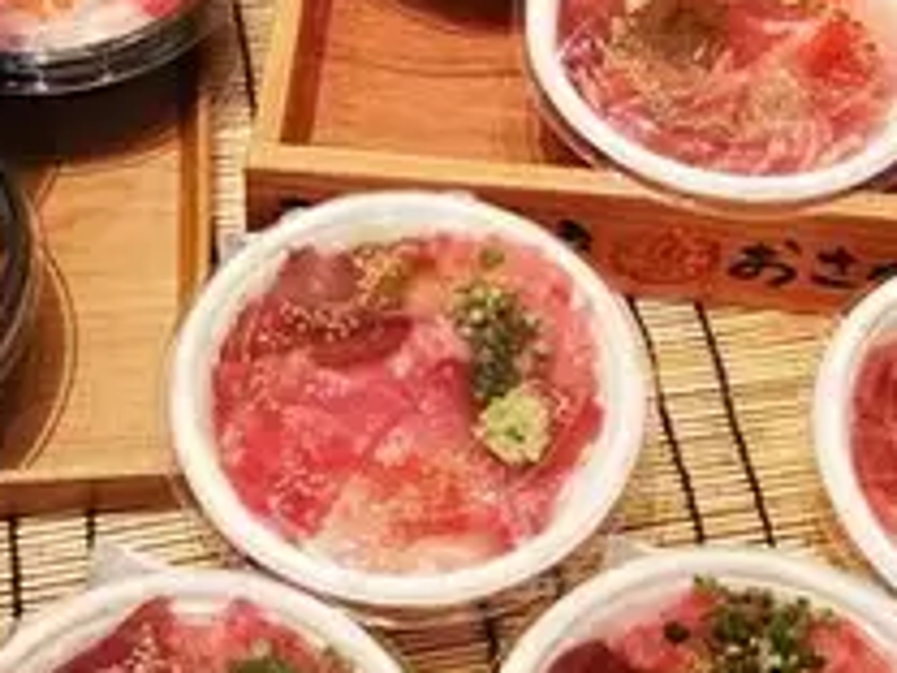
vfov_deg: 19.2
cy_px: 22
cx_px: 436
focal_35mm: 75
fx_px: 1943
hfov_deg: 26.0
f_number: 1.8
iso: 64
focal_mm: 3.46
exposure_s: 1/50
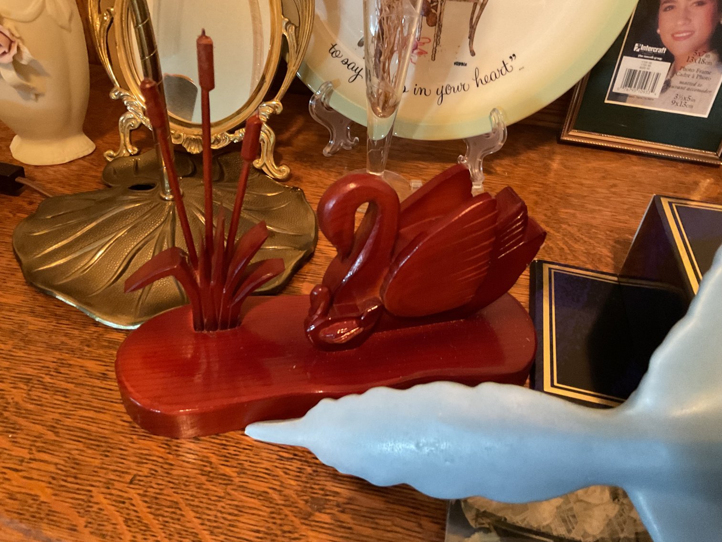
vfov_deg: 48.2
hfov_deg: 61.7
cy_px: 271
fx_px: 605
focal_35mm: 29
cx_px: 361
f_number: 1.8
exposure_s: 1/30
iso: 500
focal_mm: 3
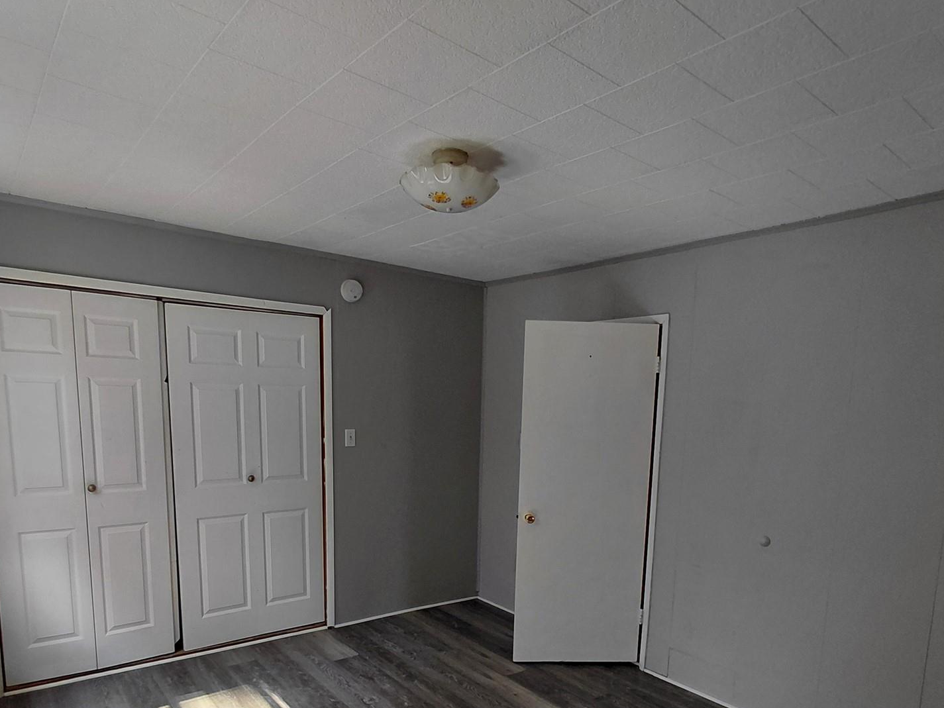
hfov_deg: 73.9
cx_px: 482
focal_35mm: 23
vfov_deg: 57.0
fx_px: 627
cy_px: 495
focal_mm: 1.64
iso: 40
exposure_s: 1/148
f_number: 2.2
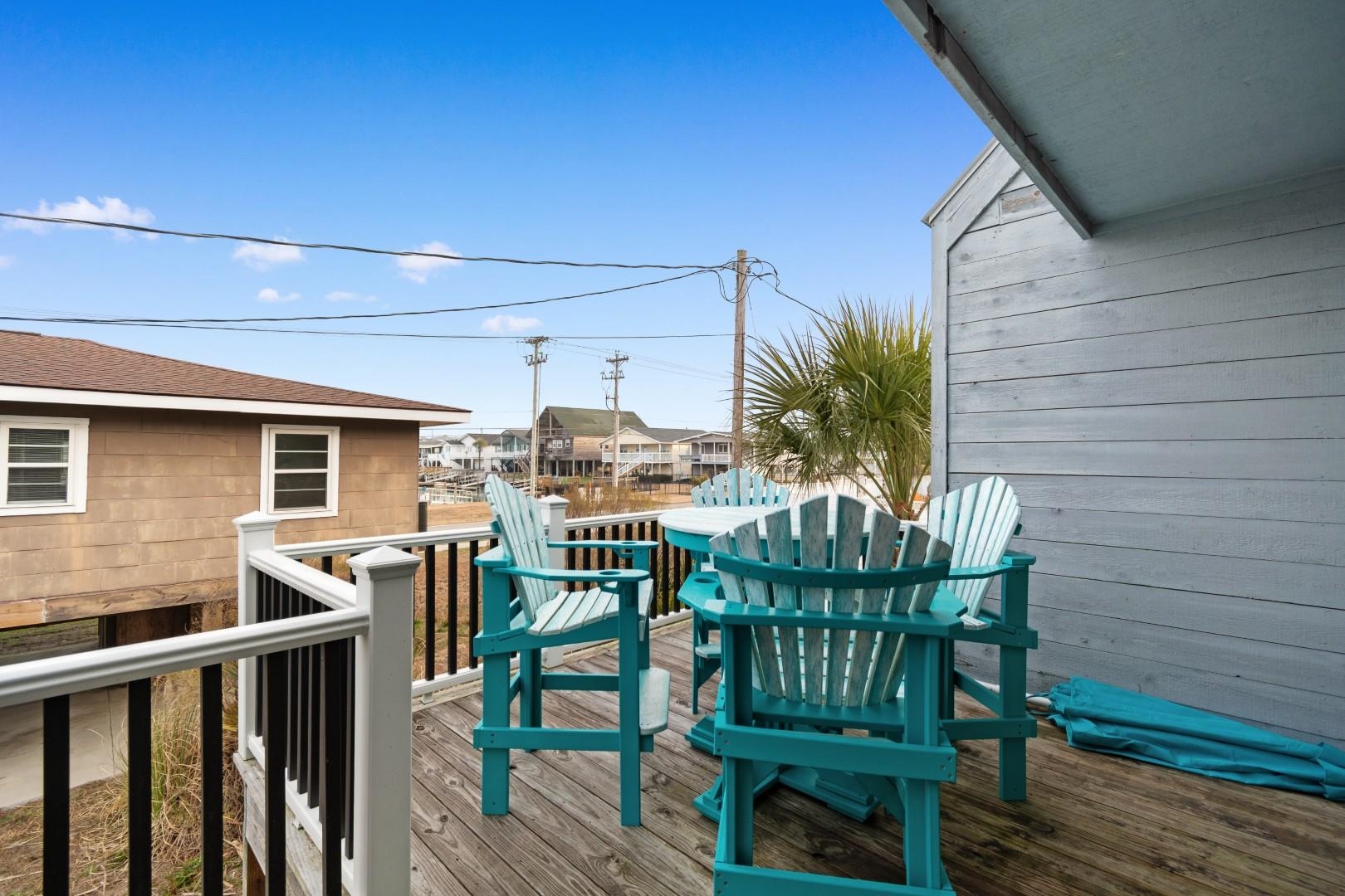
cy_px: 448
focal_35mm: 15
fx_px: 560
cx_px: 672
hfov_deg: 100.4
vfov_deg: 77.3
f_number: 4.5
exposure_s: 1/60
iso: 100
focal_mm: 10
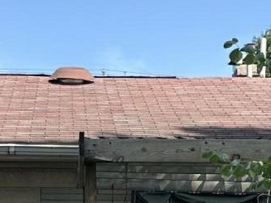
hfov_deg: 13.4
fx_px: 1150
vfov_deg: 9.7
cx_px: 116
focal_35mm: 147
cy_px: 326
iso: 80
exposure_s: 1/1374
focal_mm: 6.86
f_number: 1.78
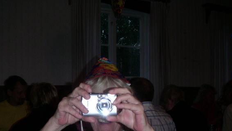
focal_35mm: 51
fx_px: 314
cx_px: 98
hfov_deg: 40.5
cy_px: 101
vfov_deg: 23.2
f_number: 2.8
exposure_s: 1/50
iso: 160
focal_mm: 6
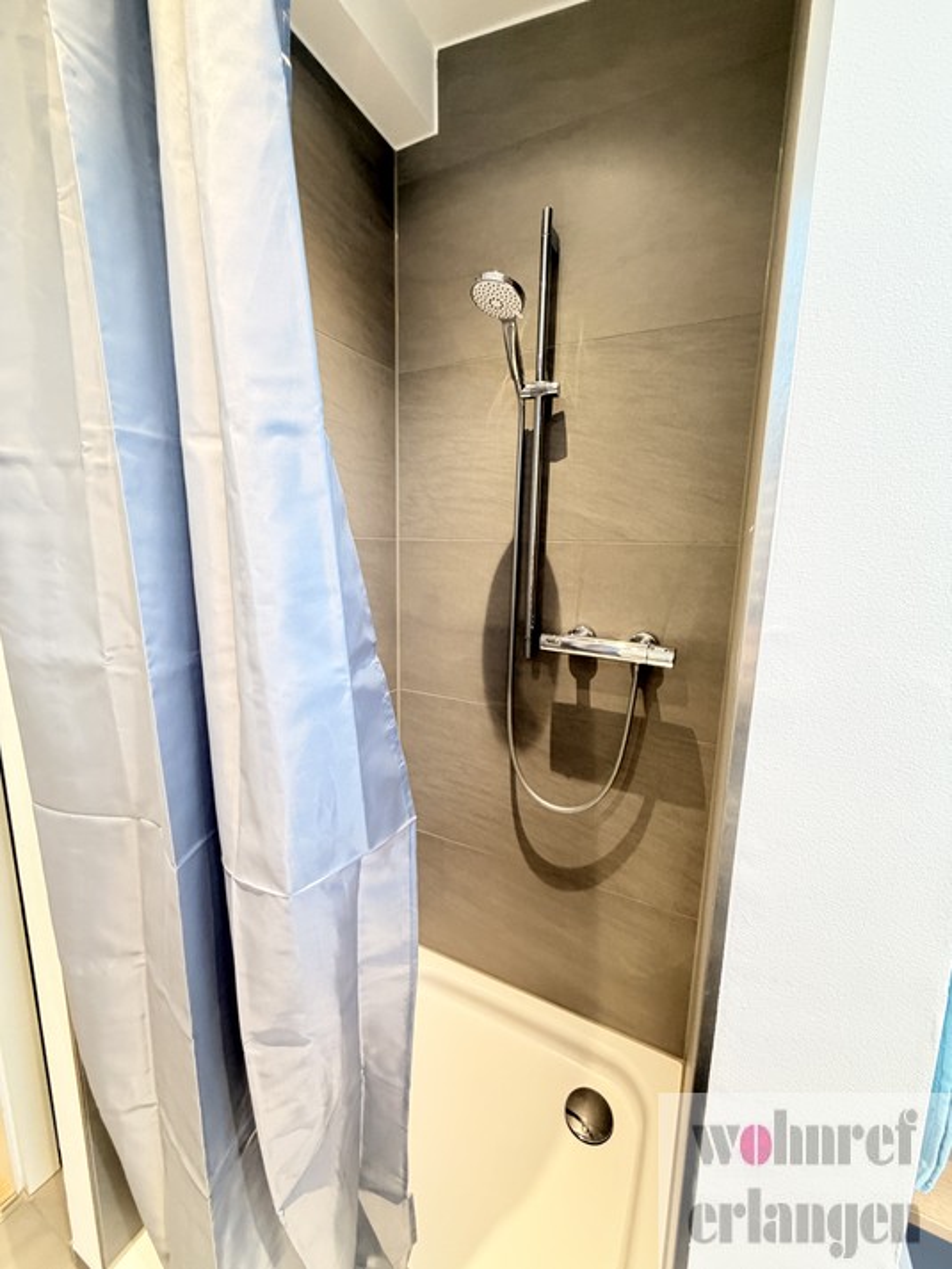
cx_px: 476
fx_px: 513
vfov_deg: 102.1
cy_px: 634
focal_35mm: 14
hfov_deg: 85.7
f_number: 2.2
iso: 320
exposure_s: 1/50
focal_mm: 2.22
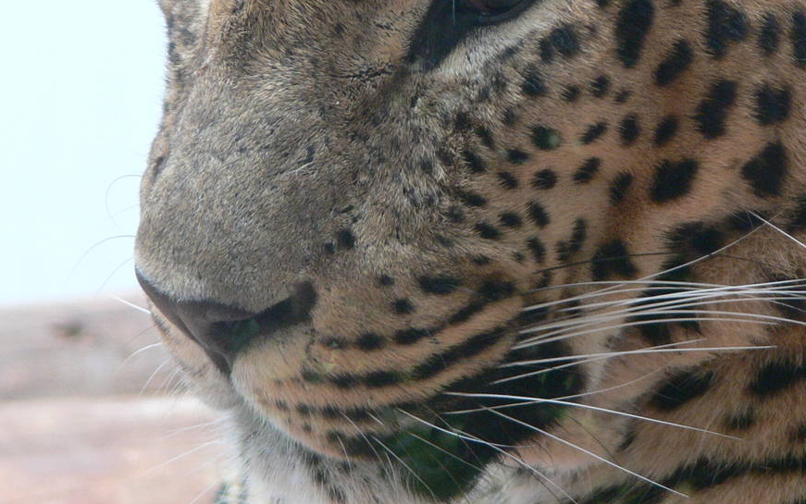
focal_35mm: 547
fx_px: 12019
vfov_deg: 2.4
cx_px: 443
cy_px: 114
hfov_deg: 3.8
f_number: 3.6
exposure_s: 1/30
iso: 160
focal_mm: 59.5
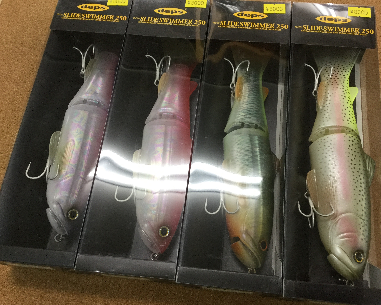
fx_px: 372
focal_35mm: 33
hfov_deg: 54.2
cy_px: 150
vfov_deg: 44.5
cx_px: 206
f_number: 2.4
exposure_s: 1/30
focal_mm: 3.3
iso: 50
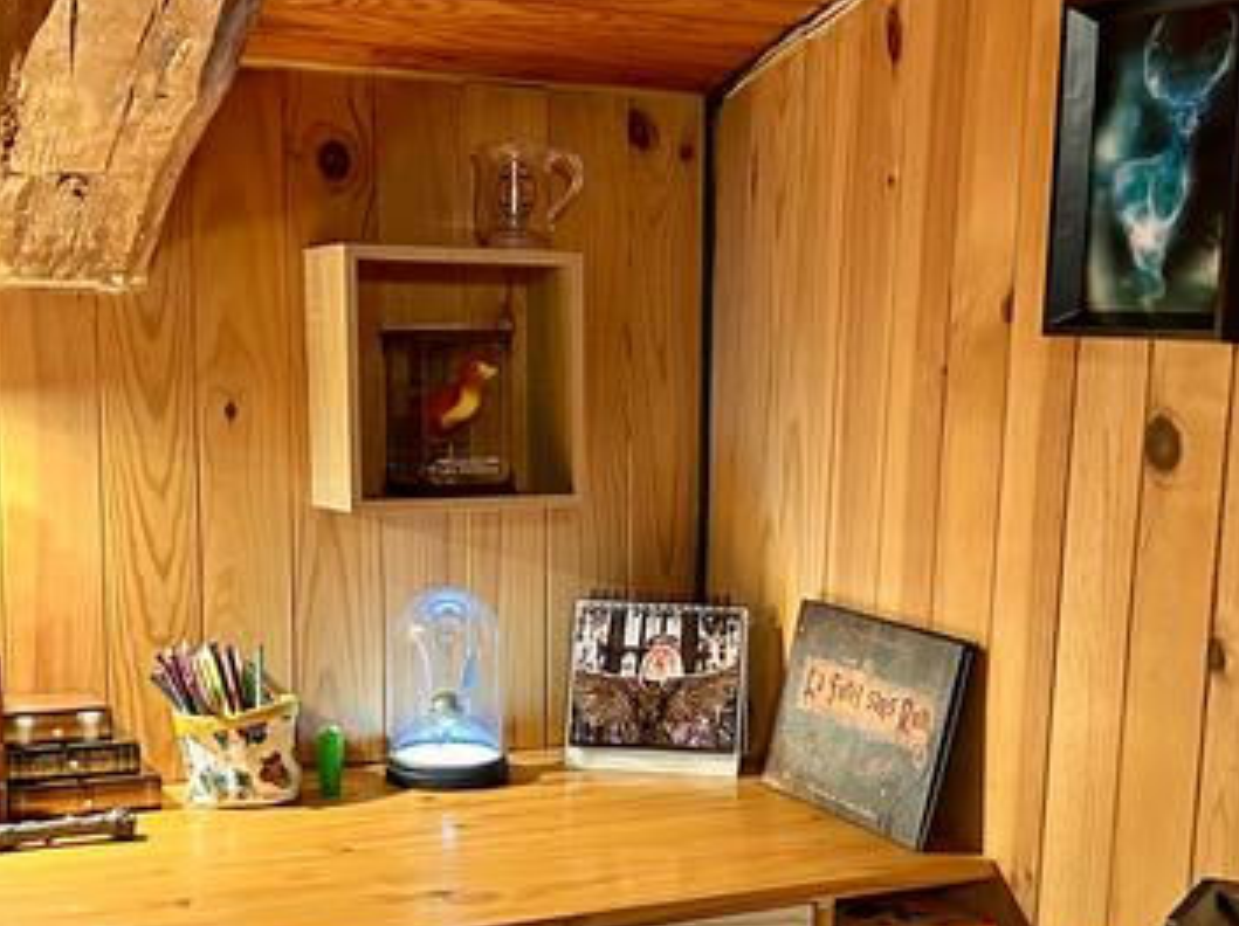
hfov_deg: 32.7
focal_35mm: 59
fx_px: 2110
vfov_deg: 24.5
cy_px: 673
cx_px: 667
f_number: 1.5
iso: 500
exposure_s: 1/50
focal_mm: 5.7
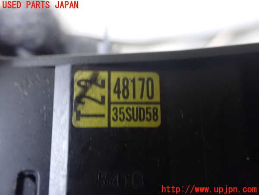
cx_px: 130
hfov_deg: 60.0
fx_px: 224
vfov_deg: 46.8
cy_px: 98
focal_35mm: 30
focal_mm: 5.4
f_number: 2.3
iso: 1600
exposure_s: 1/25
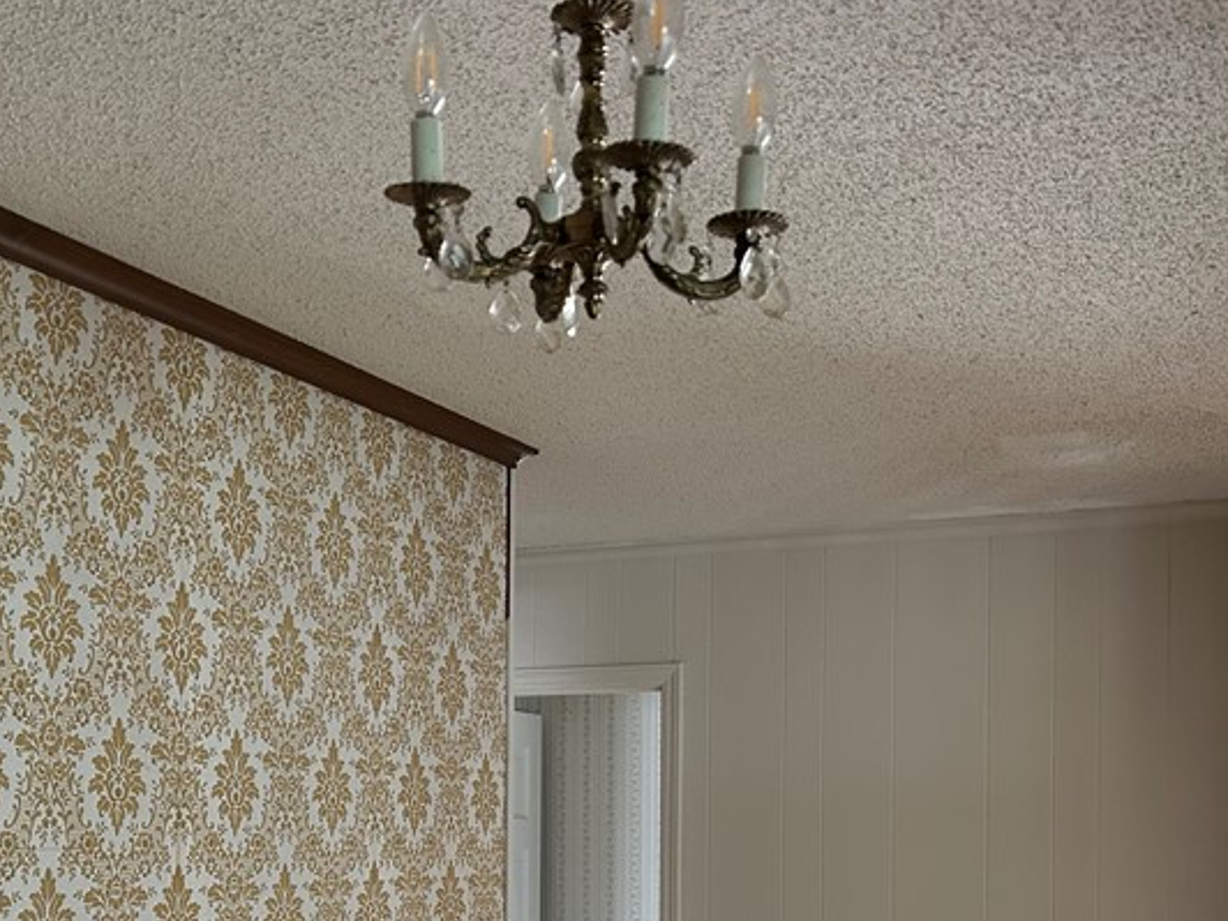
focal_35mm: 50
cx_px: 566
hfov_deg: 38.2
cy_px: 794
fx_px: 1774
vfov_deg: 28.2
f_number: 1.5
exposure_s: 1/60
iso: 200
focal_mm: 5.7
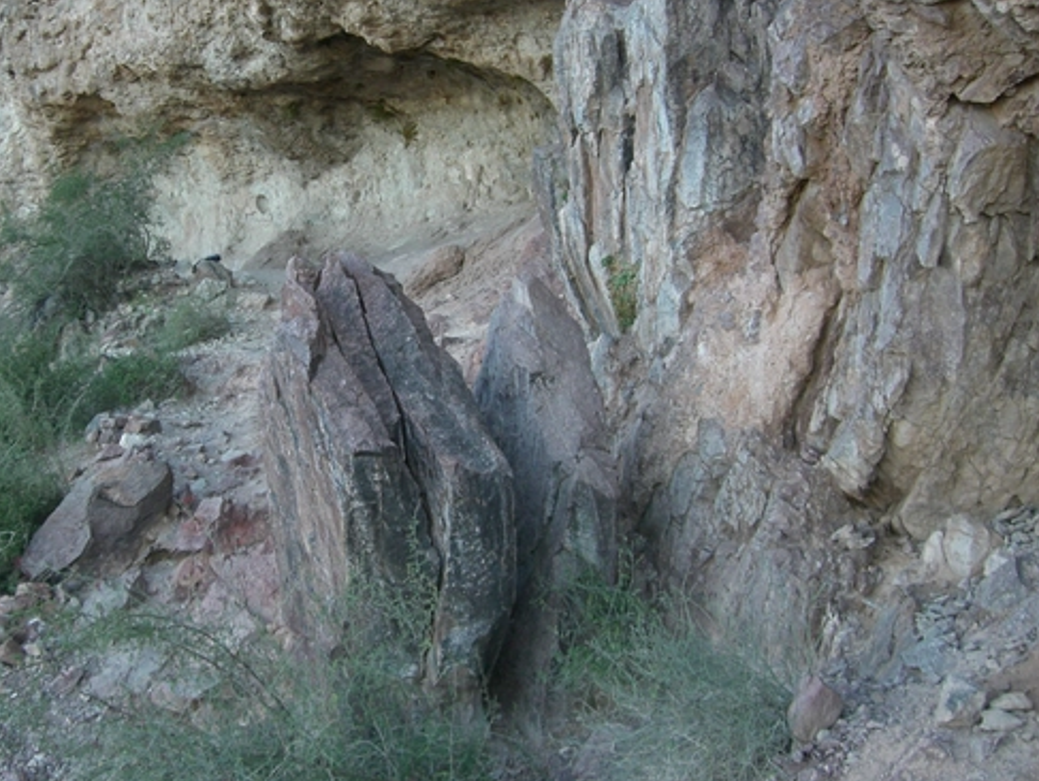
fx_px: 1562
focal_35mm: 52
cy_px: 339
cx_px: 391
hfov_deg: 36.6
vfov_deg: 28.0
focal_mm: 6.2
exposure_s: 1/125
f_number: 2.7
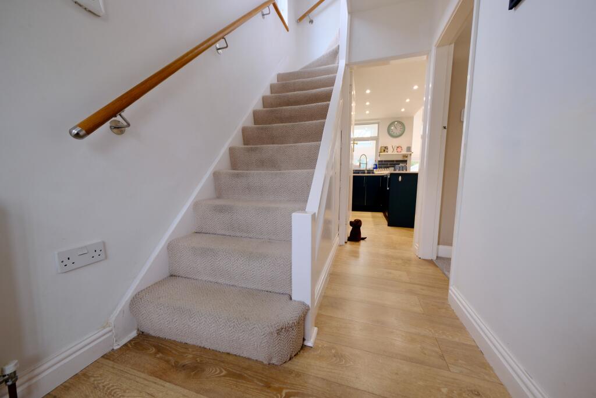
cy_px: 199
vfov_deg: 90.0
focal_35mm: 12
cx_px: 298
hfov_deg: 112.6
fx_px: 199
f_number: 2.8
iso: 200
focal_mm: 8
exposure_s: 1/38
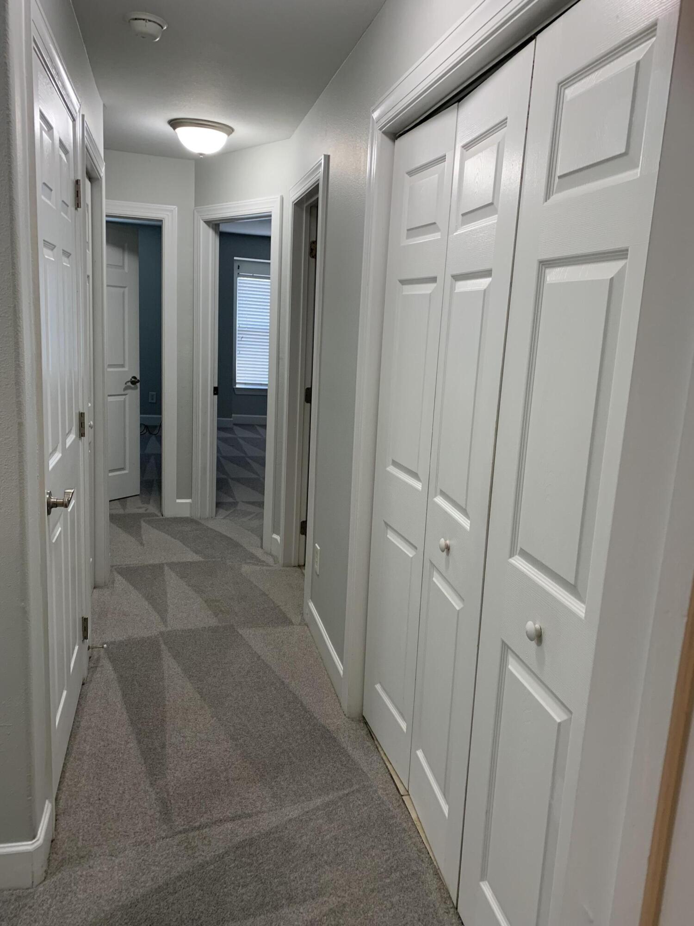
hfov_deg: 53.1
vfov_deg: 67.3
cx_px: 347
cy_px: 463
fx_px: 695
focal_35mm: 26
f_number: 1.8
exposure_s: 1/60
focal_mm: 4.25
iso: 125
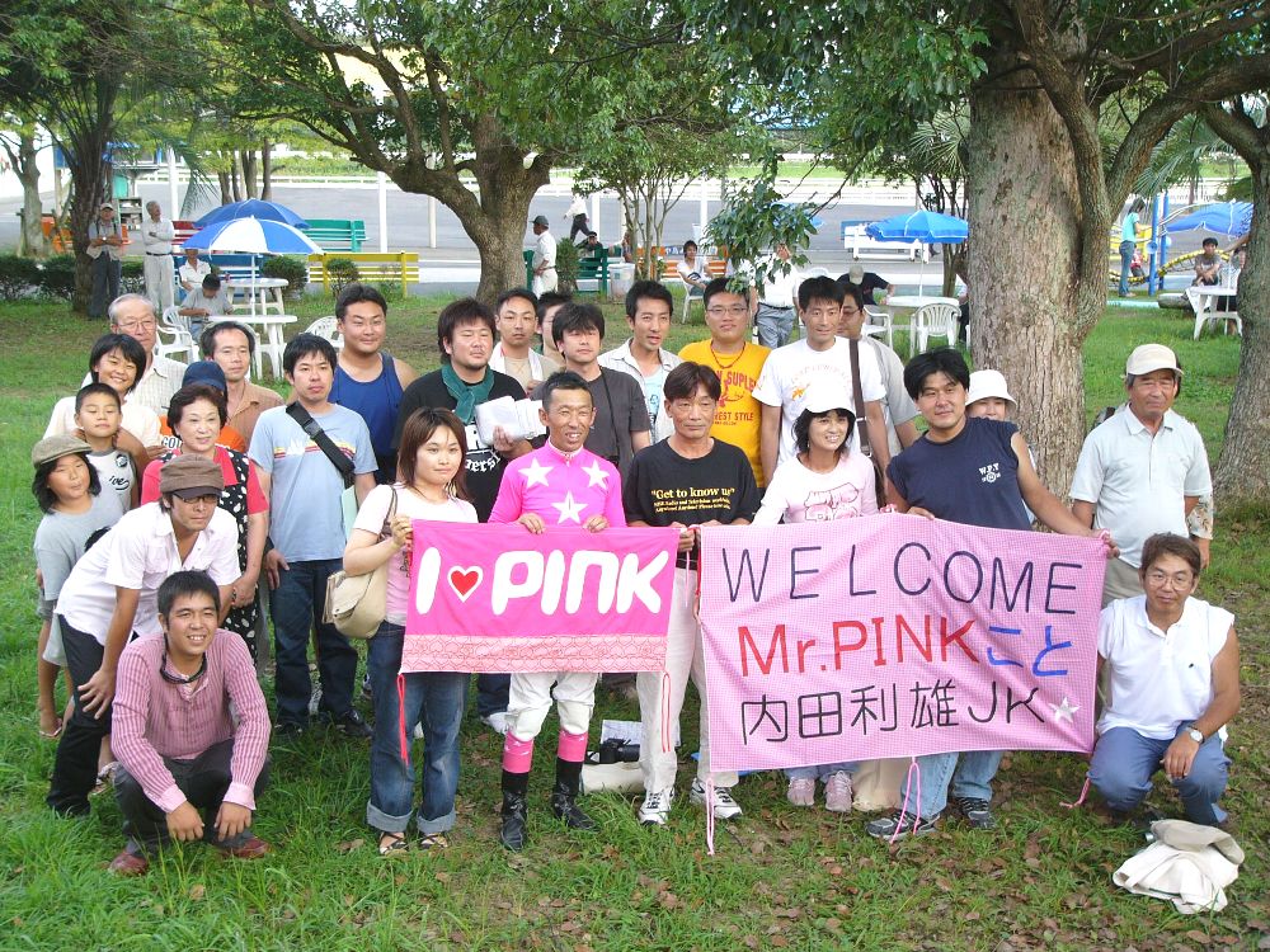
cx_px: 635
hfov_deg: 38.2
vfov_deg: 29.1
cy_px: 476
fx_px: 1834
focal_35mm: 50
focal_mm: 8.3
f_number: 2.8
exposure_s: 1/60
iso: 50
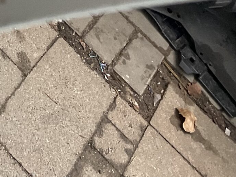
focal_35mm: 108
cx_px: -17
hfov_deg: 17.6
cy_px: -104
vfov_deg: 12.9
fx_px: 737
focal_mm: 3
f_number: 1.8
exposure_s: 1/60
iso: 100
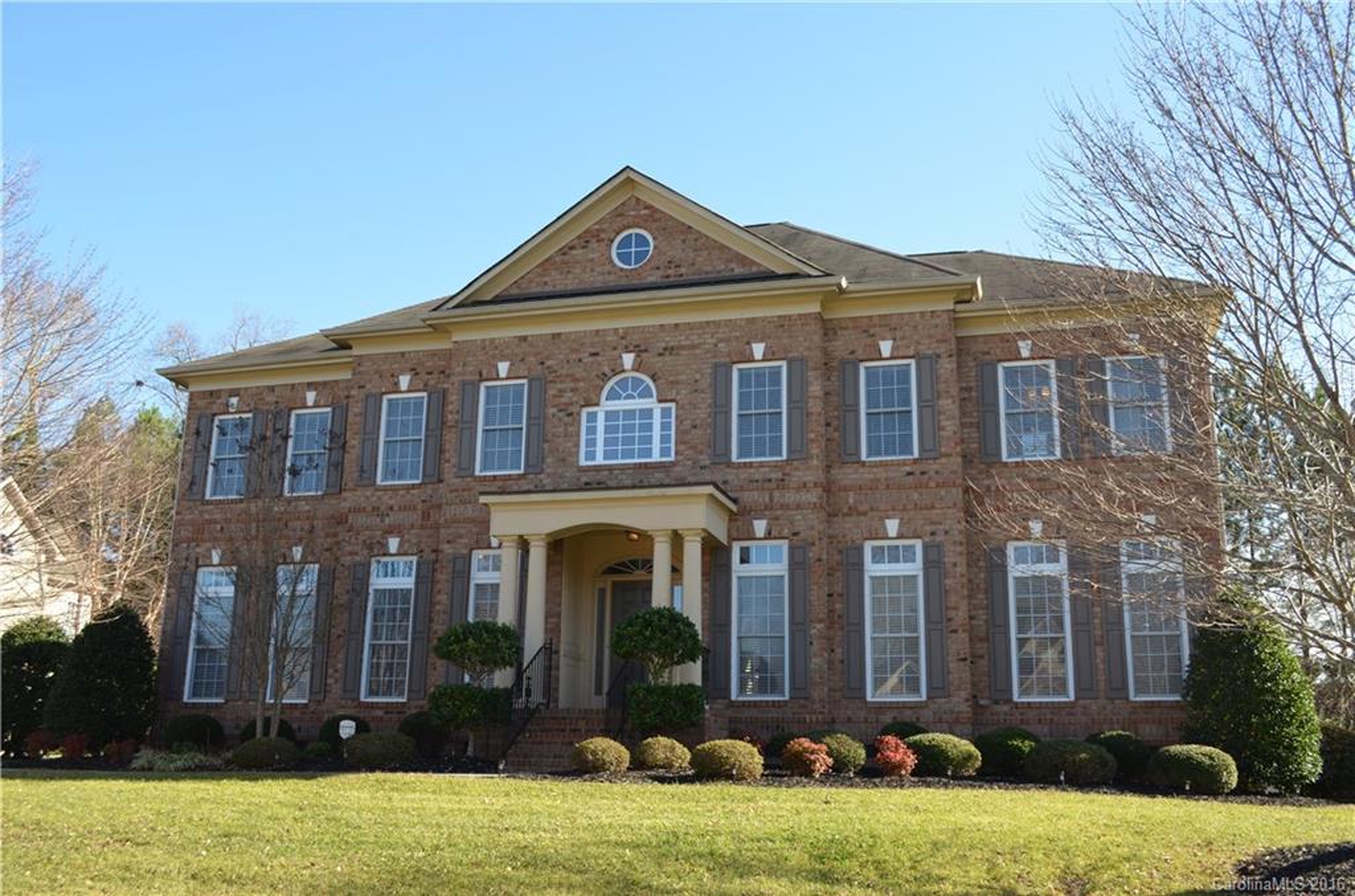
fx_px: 1239
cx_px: 678
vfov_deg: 39.8
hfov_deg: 57.3
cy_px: 448
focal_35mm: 33
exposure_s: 1/200
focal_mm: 22
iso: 200
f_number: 7.1
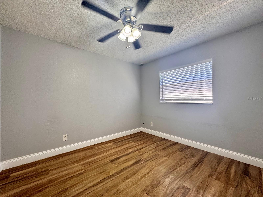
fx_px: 106
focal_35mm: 14
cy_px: 98
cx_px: 132
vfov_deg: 85.7
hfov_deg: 102.1
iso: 160
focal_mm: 2.22
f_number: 2.2
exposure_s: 1/99
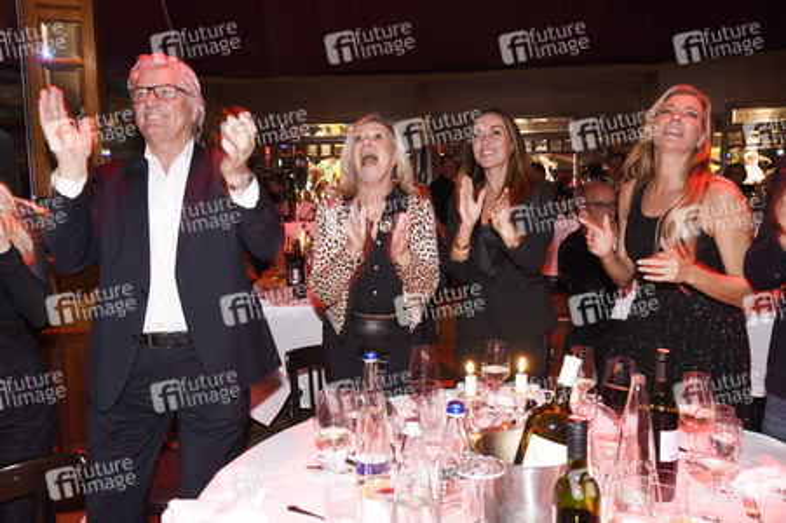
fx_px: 611
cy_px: 262
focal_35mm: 28
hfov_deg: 65.5
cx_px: 393
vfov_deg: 46.3
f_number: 6.3
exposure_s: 1/40
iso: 2000
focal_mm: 28
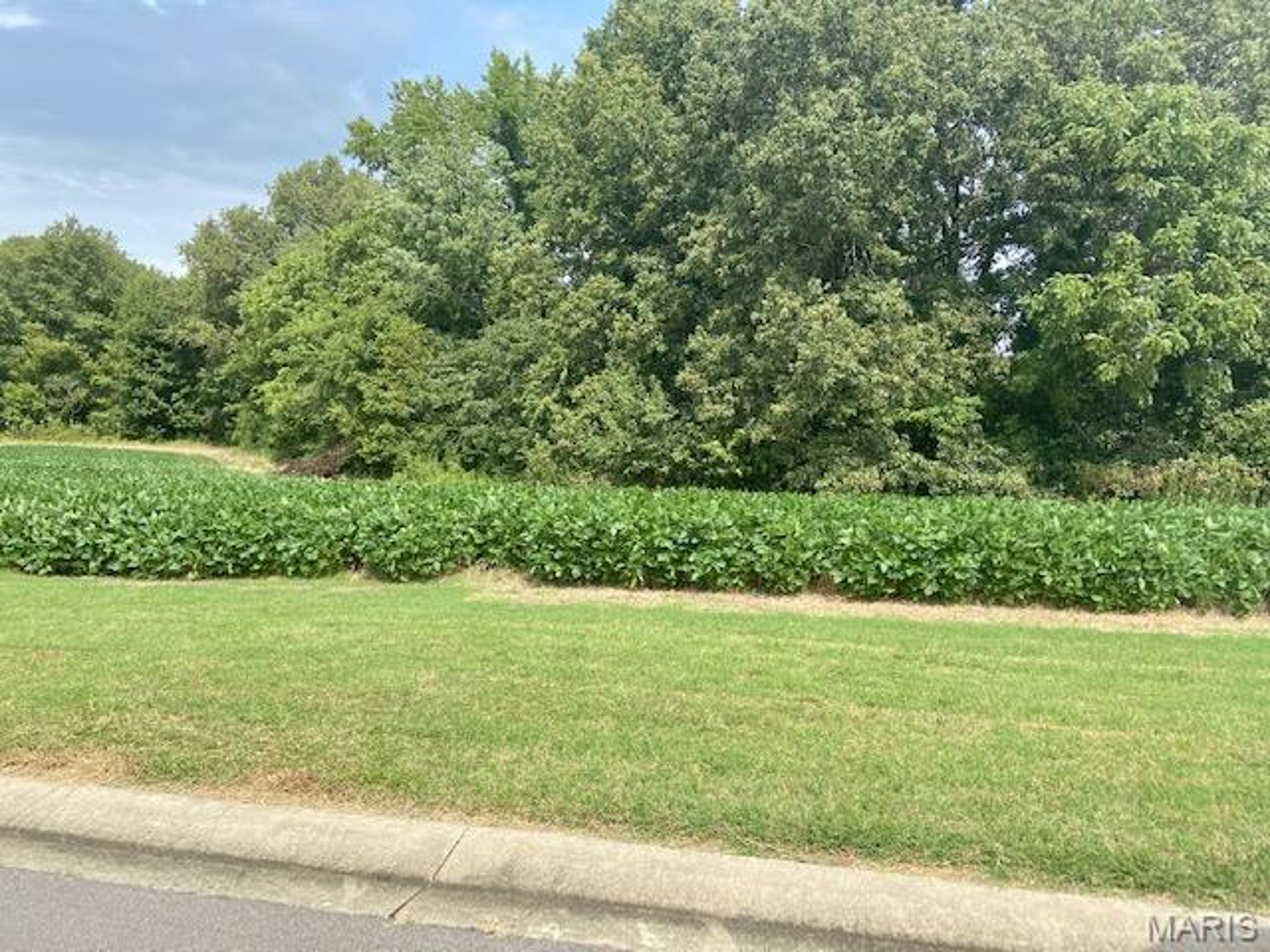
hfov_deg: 67.3
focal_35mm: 26
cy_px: 476
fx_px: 954
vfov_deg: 53.1
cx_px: 635
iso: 32
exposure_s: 1/1377
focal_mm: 4.25
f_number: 1.8
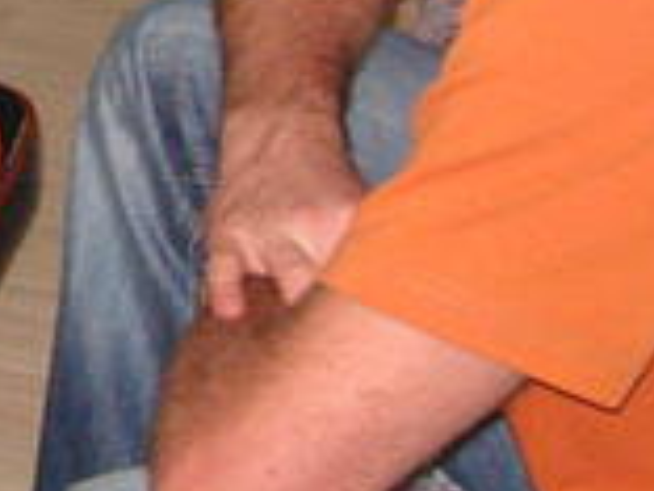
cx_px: -511
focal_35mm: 190
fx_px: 3590
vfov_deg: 7.6
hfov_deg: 9.9
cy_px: -348
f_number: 2.8
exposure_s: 1/45
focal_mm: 6.1
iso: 160
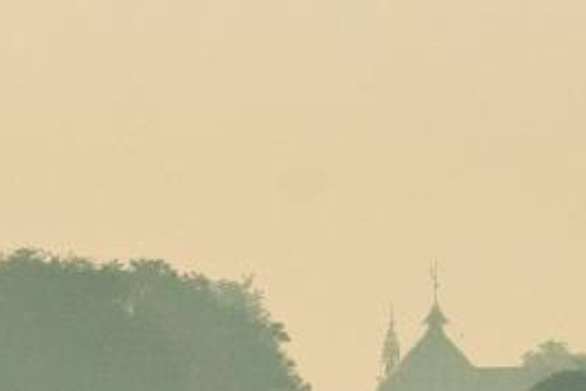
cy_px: 628
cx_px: -116
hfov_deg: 1.8
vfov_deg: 1.2
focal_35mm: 1151
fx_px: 18734
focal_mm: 160
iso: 100
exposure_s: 1/800
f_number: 9
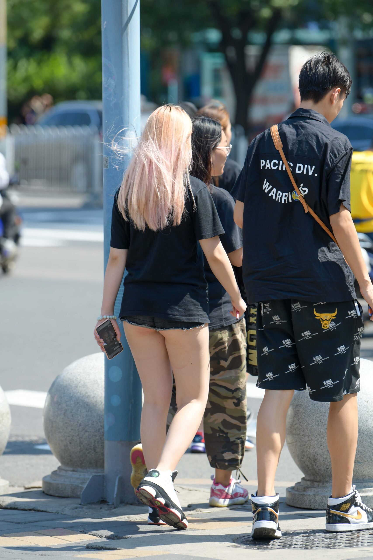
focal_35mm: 175
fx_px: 2719
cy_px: 280
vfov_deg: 11.7
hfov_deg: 7.8
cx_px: 186
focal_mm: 175
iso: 250
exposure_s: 1/1250
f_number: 3.5
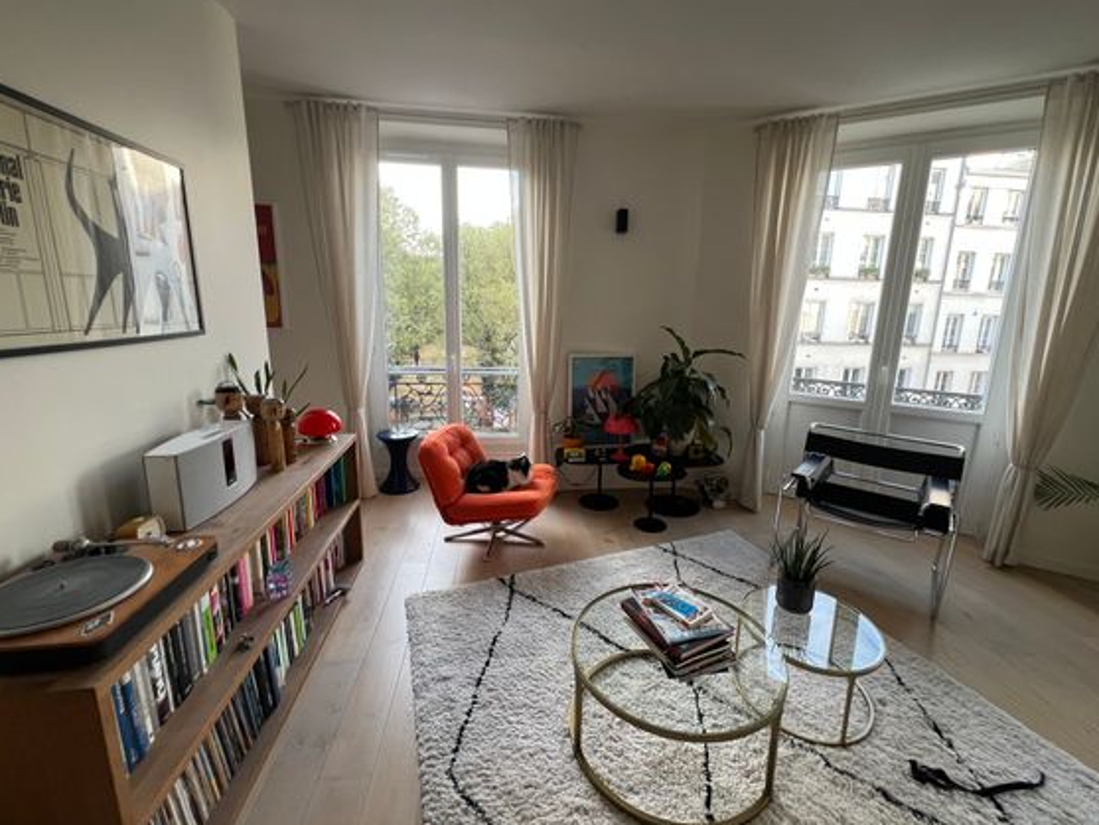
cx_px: 570
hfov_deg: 102.0
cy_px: 403
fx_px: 445
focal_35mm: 14
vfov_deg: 85.7
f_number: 1.8
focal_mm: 1.57
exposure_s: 1/99
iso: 125
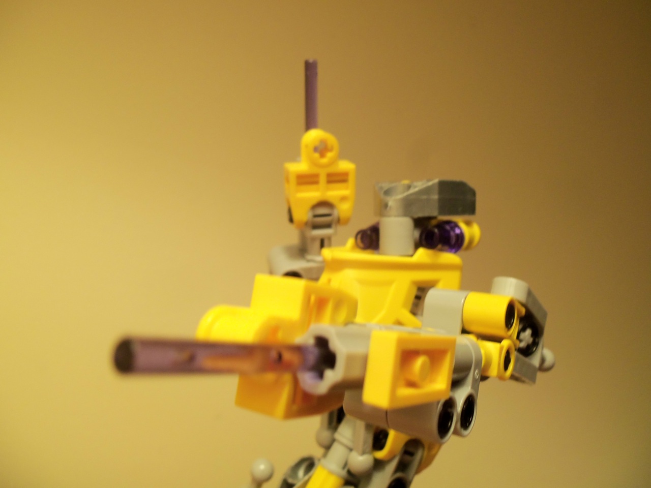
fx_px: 545
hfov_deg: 61.7
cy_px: 244
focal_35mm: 29
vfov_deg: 48.2
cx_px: 326
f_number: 3.4
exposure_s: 1/30
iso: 100
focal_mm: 5.2
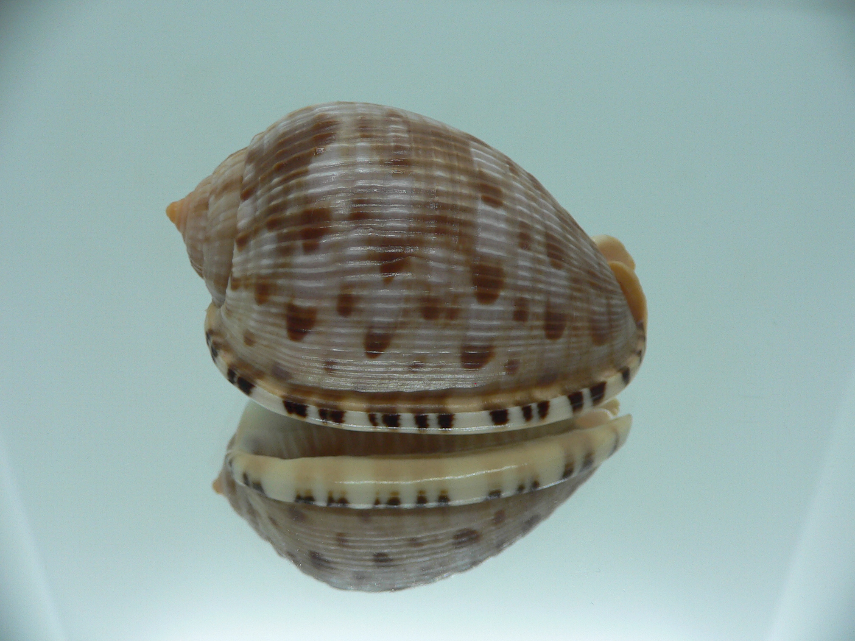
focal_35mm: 35
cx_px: 428
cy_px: 320
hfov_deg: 52.6
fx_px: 864
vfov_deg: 40.7
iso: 80
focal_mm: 4.6
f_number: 2.8
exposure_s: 1/60
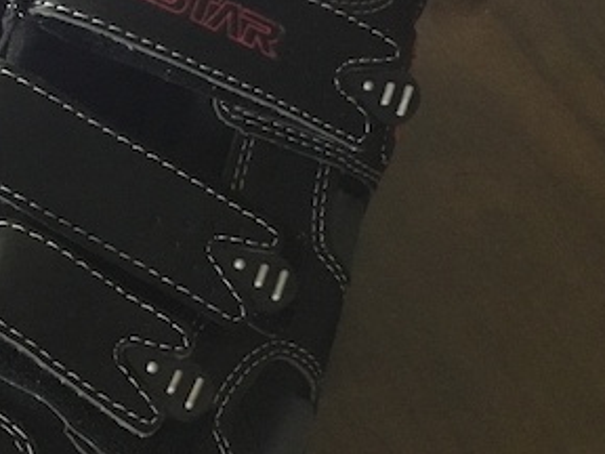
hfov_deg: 21.2
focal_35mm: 86
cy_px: 177
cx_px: -120
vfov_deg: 17.1
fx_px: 1503
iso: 200
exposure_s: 1/20
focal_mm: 3.3
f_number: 2.4
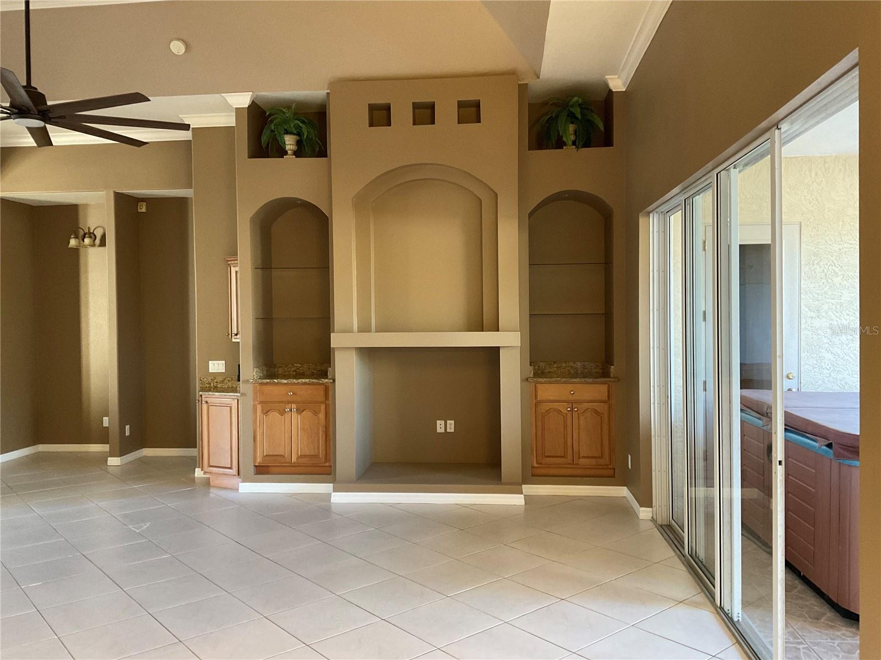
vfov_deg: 48.2
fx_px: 738
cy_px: 330
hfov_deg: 61.7
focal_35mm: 29
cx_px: 440
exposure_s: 1/60
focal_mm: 3
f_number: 1.8
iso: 250
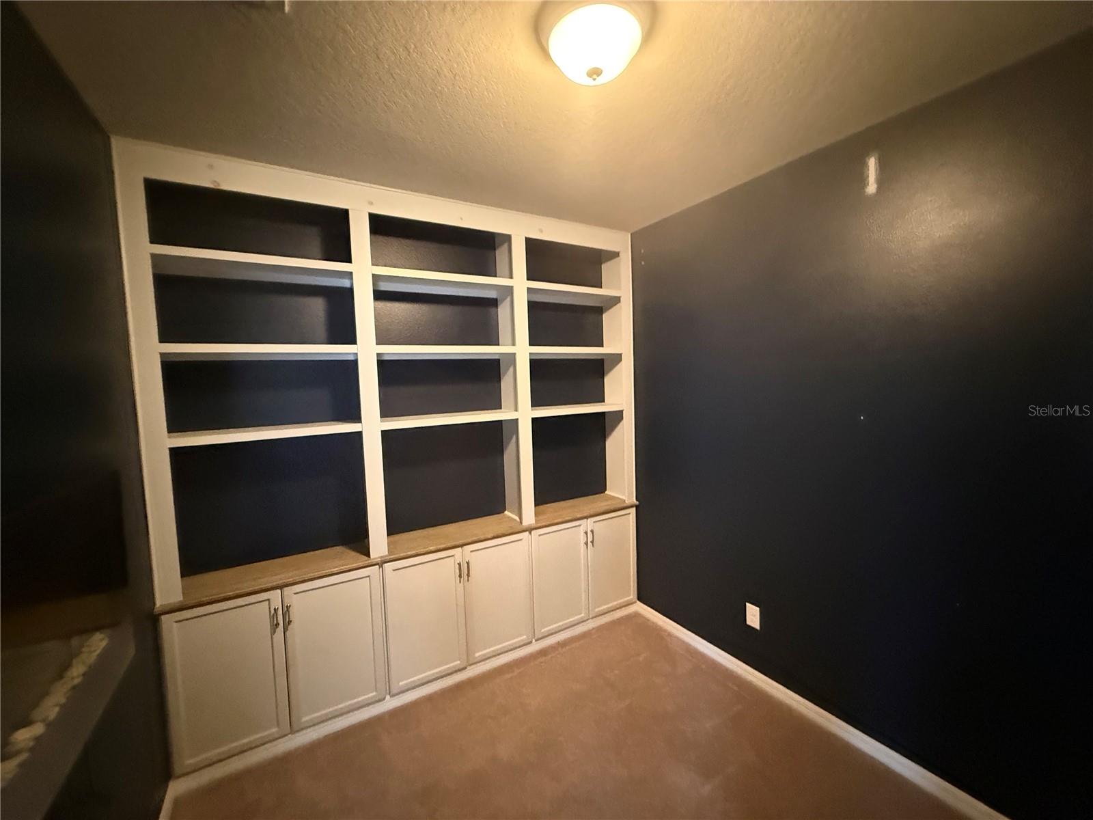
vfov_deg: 85.7
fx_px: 442
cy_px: 410
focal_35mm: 14
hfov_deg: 102.1
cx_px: 546
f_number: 2.2
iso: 1250
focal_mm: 2.22
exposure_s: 1/40
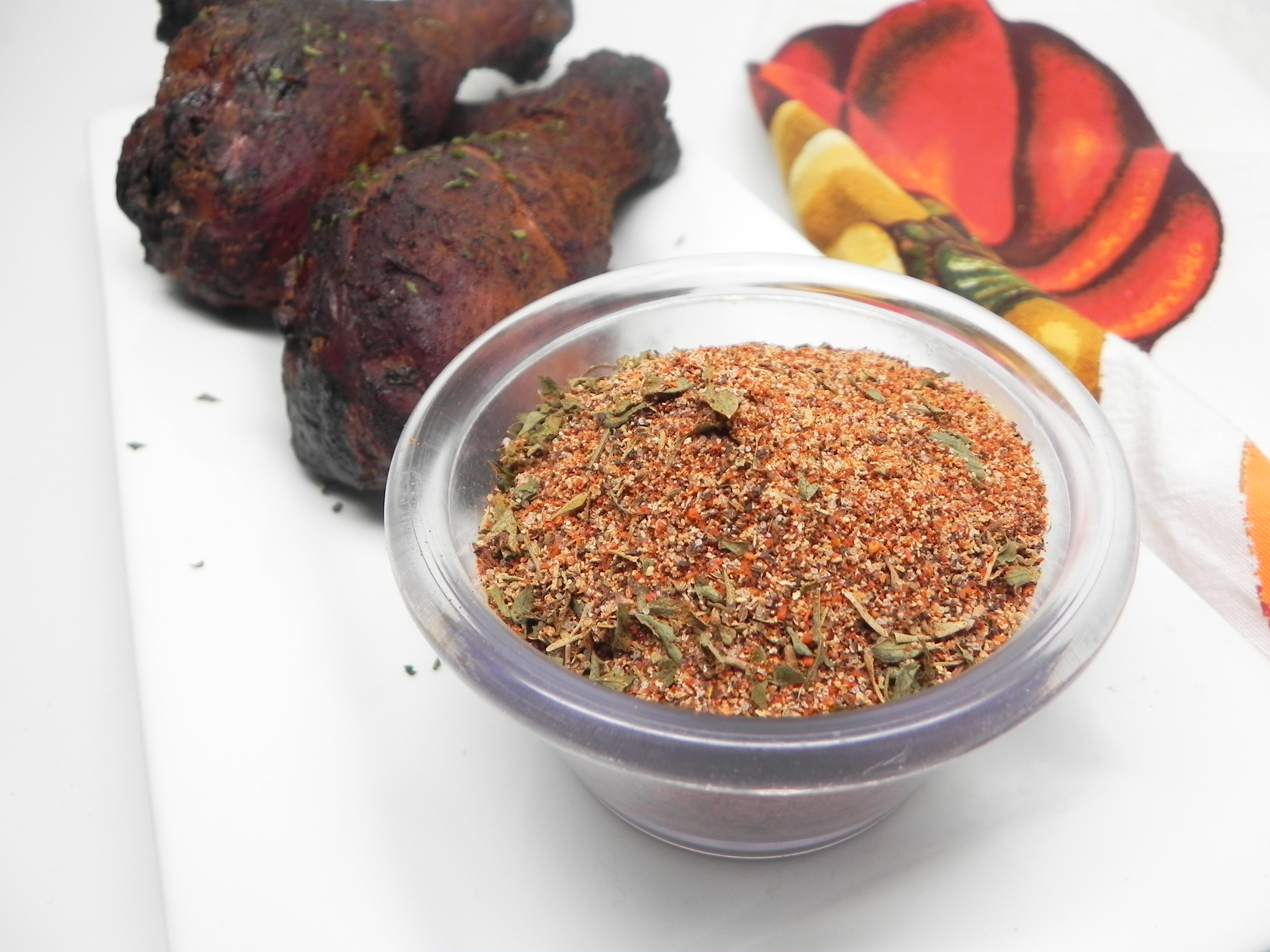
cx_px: 635
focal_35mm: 29
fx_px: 1064
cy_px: 476
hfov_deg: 61.7
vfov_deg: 48.2
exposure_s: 1/41
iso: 160
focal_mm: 5.2
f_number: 2.8
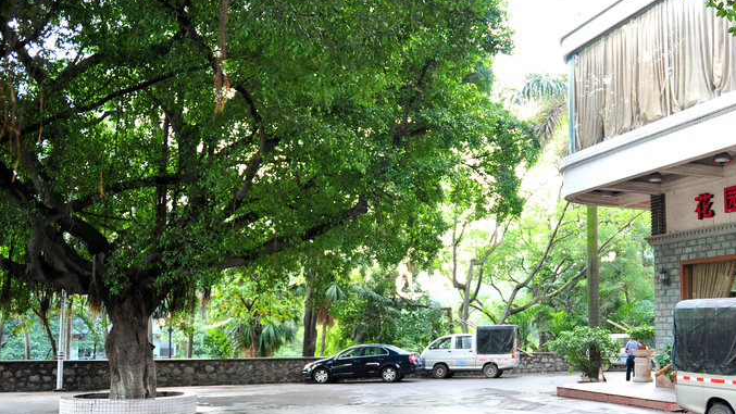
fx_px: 742
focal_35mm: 38
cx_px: 539
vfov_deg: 31.1
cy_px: 252
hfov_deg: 50.9
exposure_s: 1/80
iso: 200
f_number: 2.8
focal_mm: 24
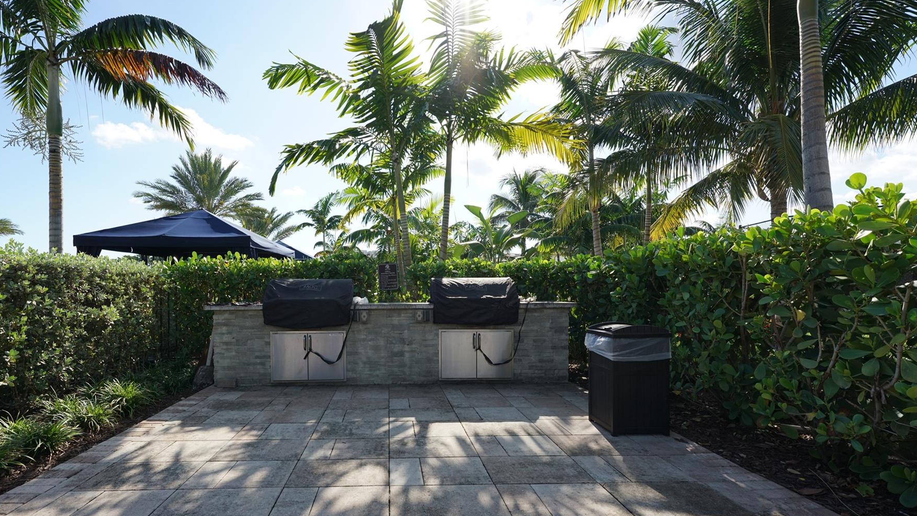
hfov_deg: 95.4
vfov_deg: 63.6
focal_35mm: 17
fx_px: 413
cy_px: 298
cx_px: 401
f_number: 7.1
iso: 640
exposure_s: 1/1250
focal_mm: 14
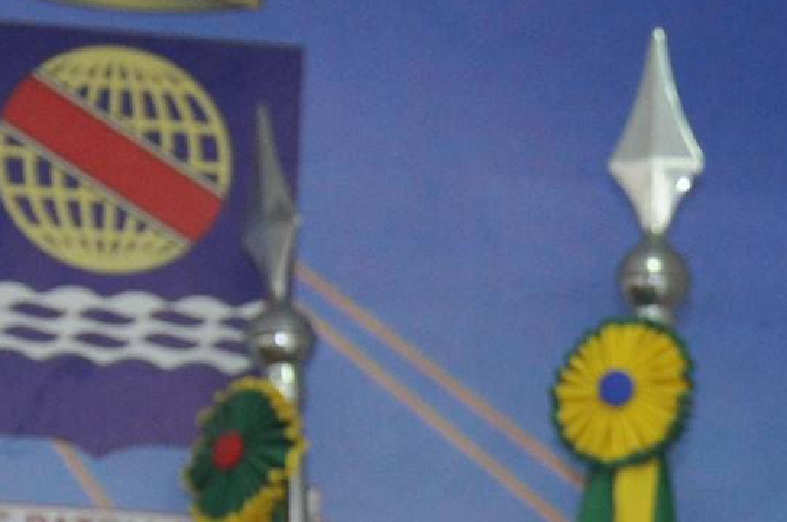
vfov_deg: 4.8
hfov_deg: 7.2
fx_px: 6199
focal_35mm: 284
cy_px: 719
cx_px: 1008
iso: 640
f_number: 4.8
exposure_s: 1/100
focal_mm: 48
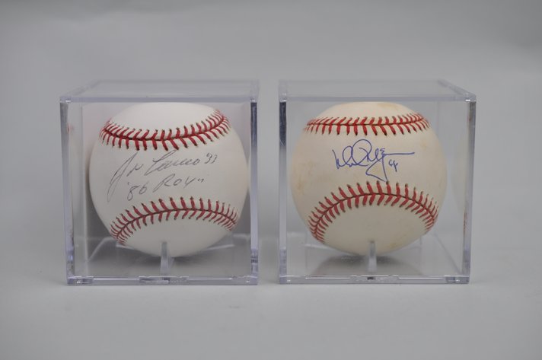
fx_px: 902
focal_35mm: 60
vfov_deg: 22.6
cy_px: 180
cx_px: 271
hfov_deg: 33.4
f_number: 5
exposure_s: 1/100
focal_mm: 40
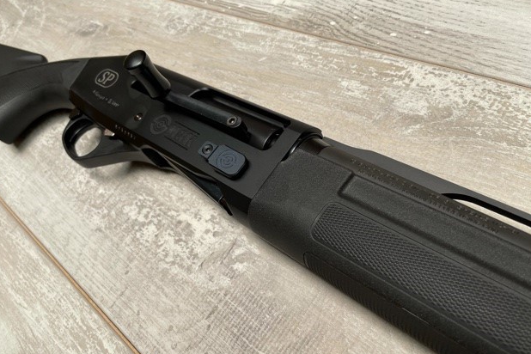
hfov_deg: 65.5
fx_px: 413
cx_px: 267
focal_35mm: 28
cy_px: 198
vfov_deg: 46.3
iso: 32
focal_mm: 4.2
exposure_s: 1/636
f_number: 1.6
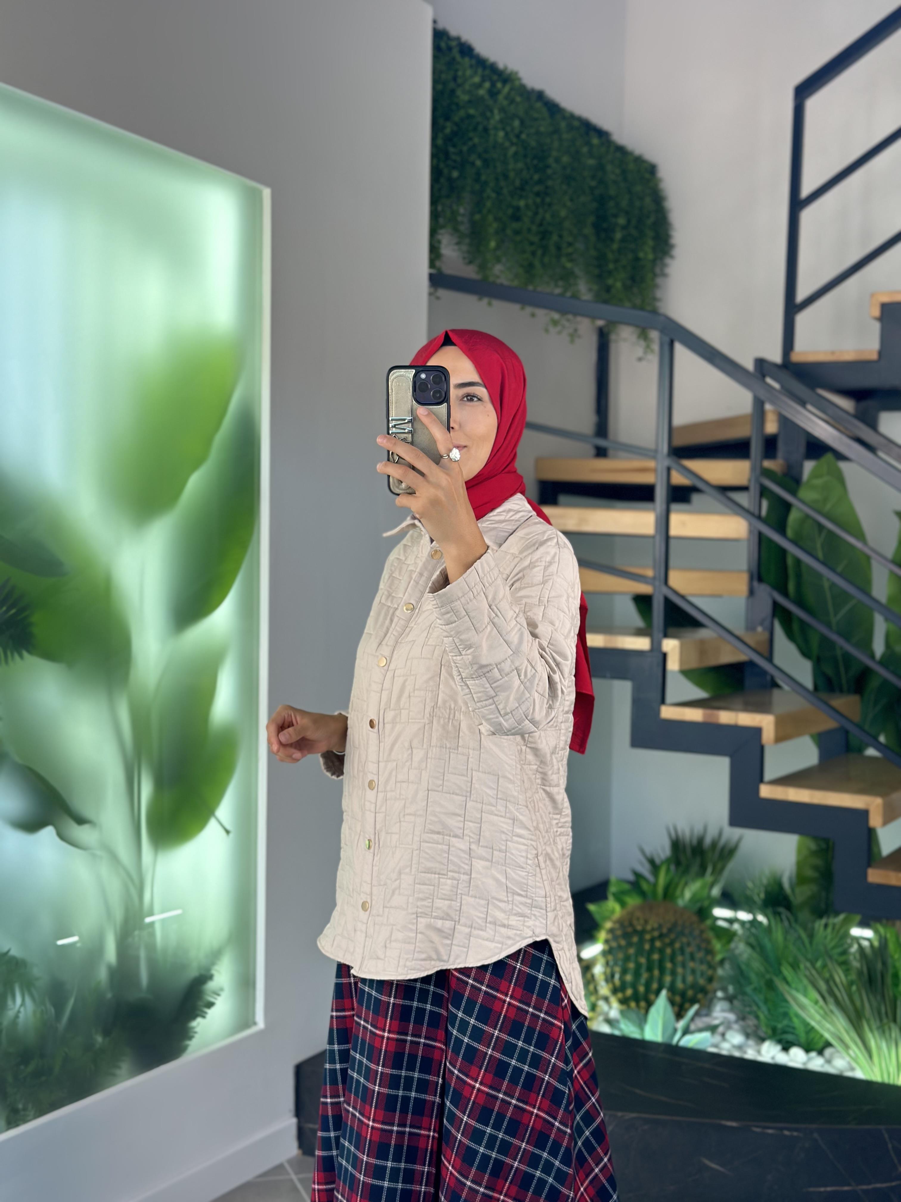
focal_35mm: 48
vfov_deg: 39.7
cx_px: 450
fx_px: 1666
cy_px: 601
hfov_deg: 30.3
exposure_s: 1/219
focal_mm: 6.86
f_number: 1.78
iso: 80
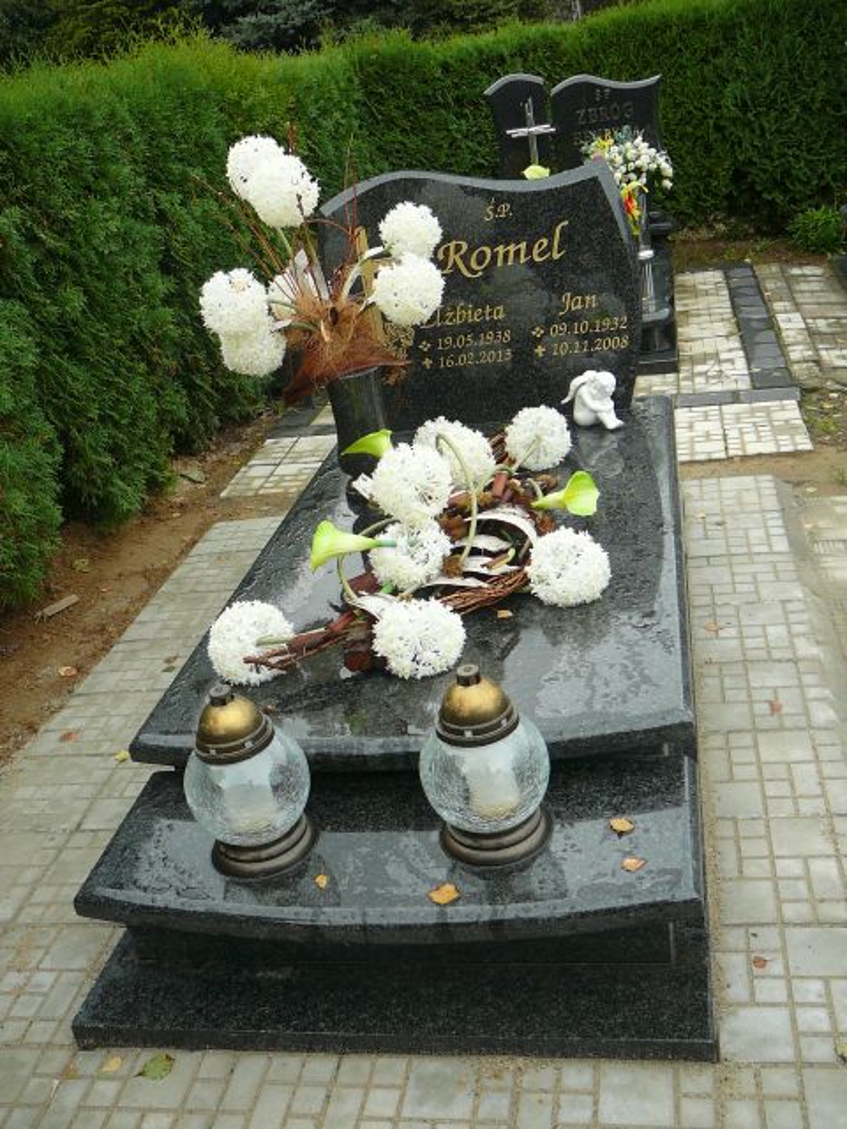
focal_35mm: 35
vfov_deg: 52.6
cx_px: 424
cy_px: 564
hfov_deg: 40.7
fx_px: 1142
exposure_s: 1/250
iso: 80
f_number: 2.8
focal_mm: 5.2
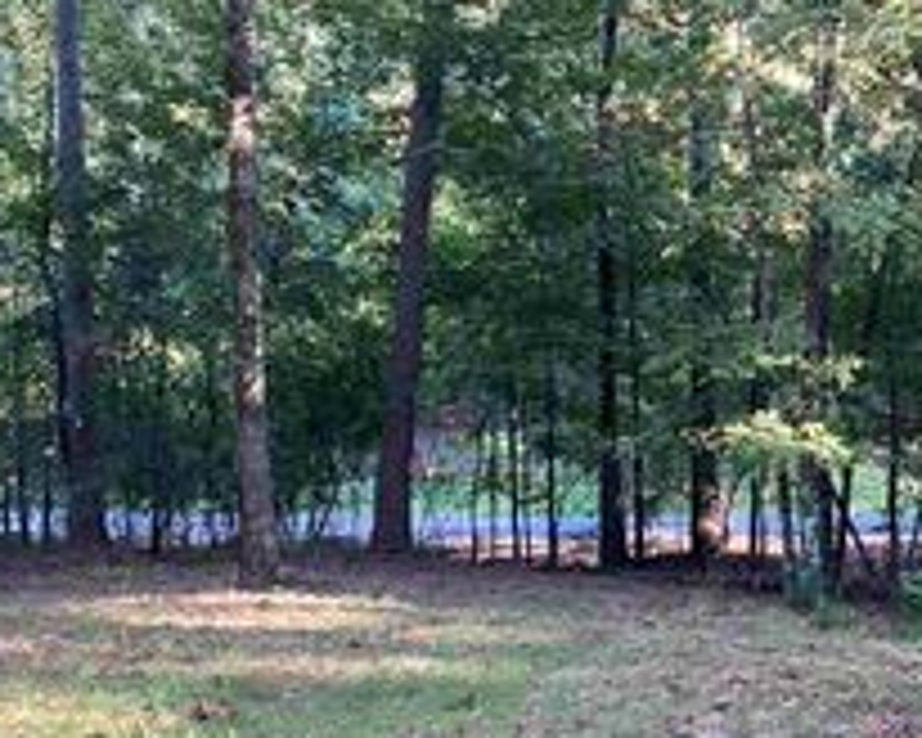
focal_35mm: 62
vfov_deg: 24.3
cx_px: 931
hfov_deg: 28.5
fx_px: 1692
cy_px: 551
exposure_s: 1/86
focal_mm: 4.25
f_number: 1.8
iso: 125
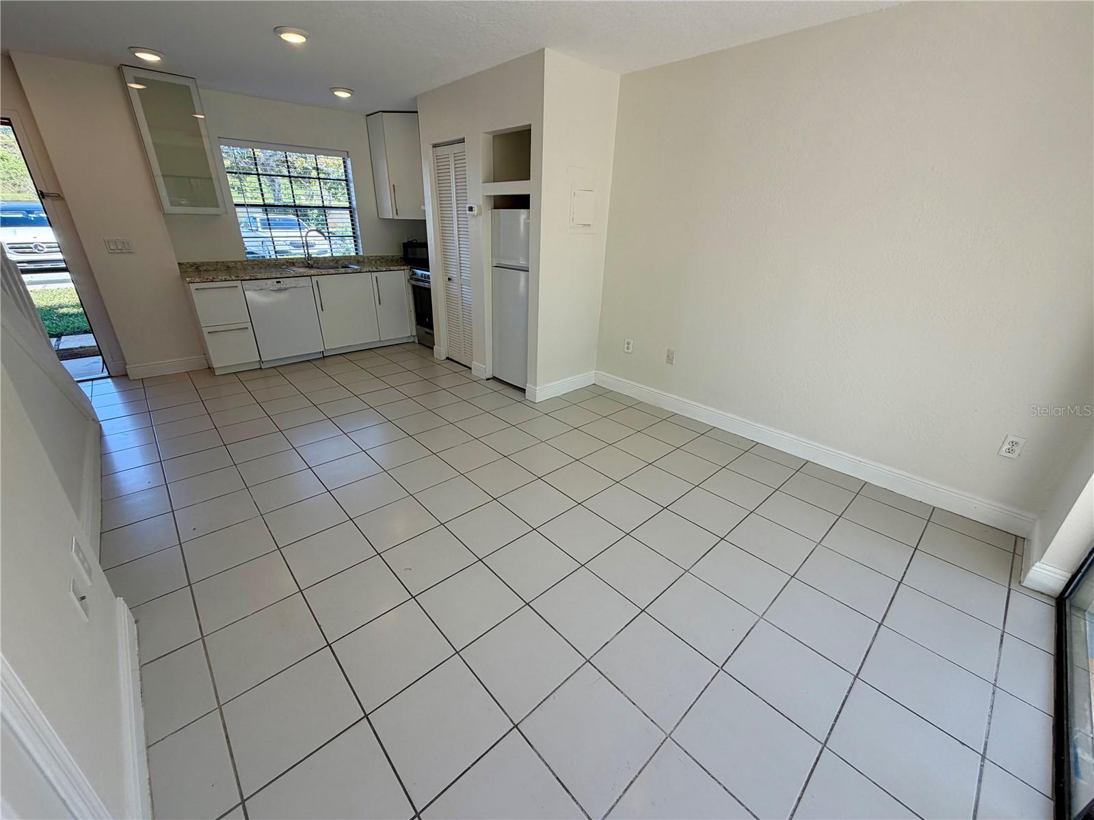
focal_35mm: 14
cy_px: 410
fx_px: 442
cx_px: 547
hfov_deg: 102.1
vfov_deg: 85.7
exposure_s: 1/161
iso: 40
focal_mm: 2.22
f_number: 2.2
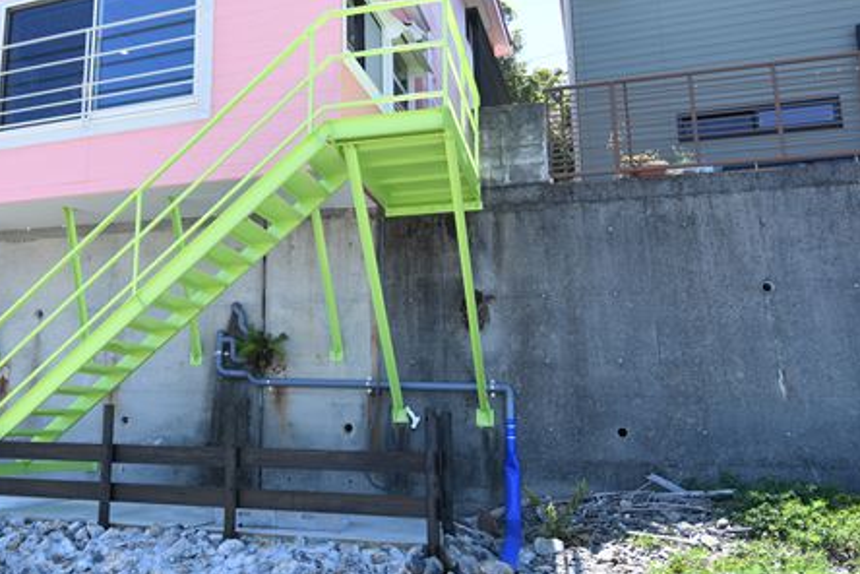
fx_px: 860
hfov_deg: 50.9
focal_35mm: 36
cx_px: 217
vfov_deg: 36.8
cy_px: 263
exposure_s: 1/250
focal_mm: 20
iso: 100
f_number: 4.5
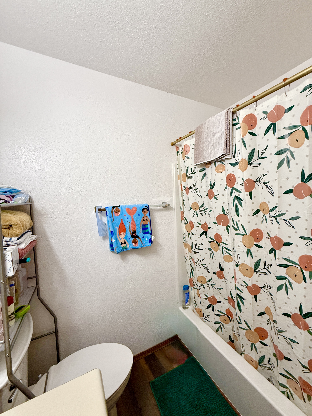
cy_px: 208
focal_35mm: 14
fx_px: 168
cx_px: 156
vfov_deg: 102.1
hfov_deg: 85.7
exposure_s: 1/120
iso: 125
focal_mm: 2.22
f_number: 2.2
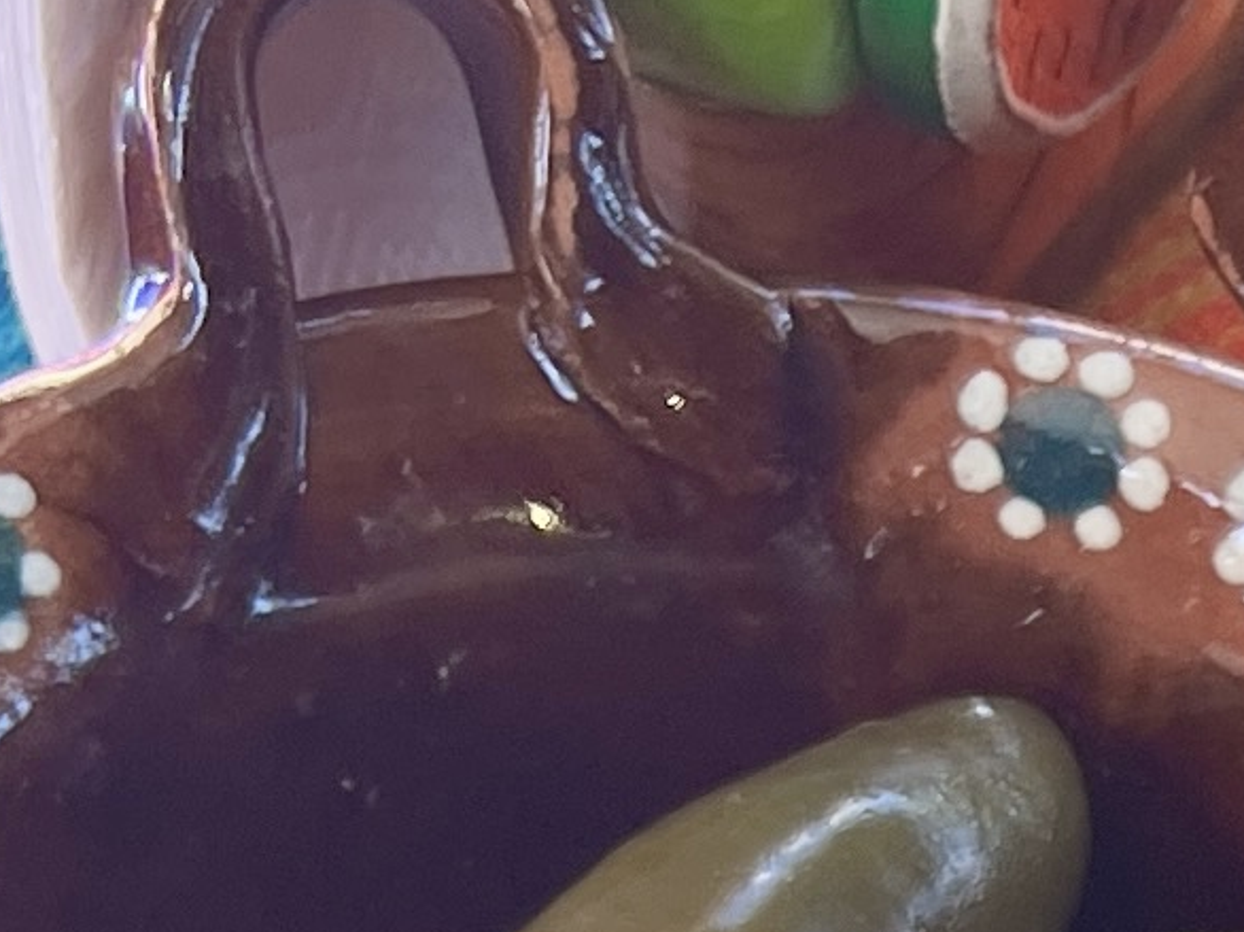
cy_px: 2374
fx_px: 6430
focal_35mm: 179
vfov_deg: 7.6
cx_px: 2180
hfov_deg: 10.4
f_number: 1.5
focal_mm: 5.7
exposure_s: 1/121
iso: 40
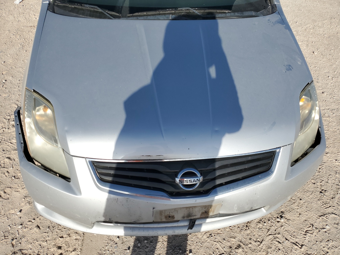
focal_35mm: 26
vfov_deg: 53.1
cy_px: 128
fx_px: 255
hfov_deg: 67.3
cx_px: 170
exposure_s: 1/5000
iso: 50
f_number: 1.5
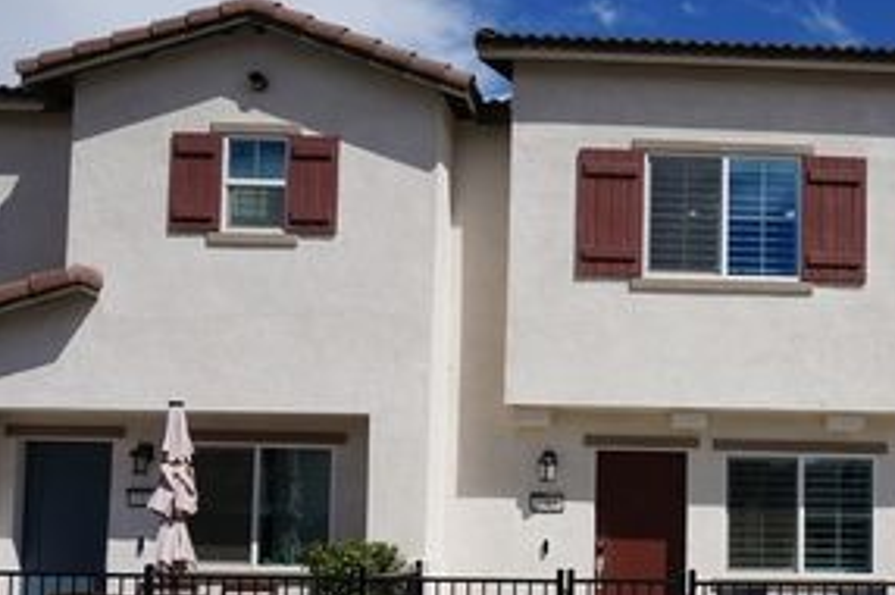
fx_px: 1043
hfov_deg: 44.0
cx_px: 726
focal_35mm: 42
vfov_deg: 31.0
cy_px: 484
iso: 100
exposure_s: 1/200
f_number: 14
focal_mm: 16
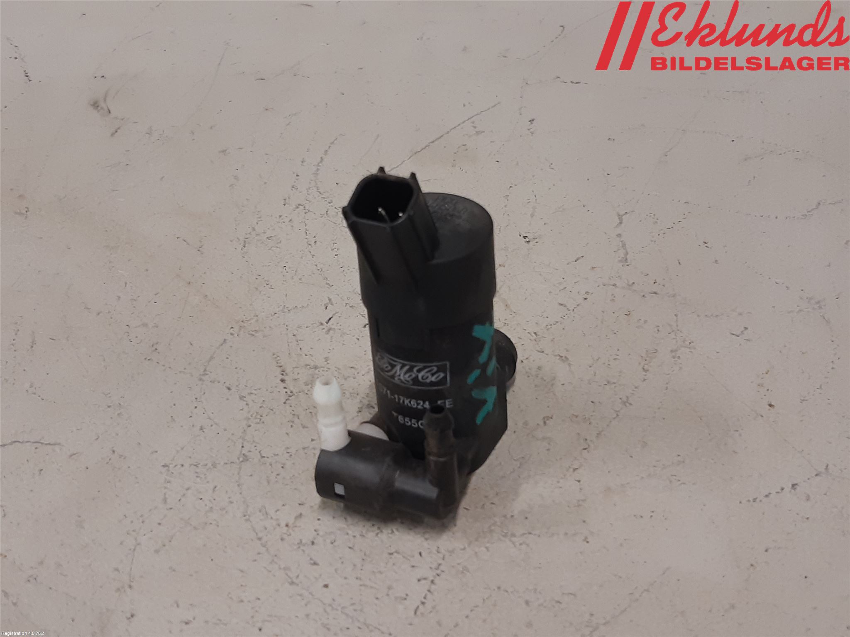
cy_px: 318
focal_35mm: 26
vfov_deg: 53.1
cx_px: 425
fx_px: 638
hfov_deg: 67.3
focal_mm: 3.93
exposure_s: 1/50
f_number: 1.7
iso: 100
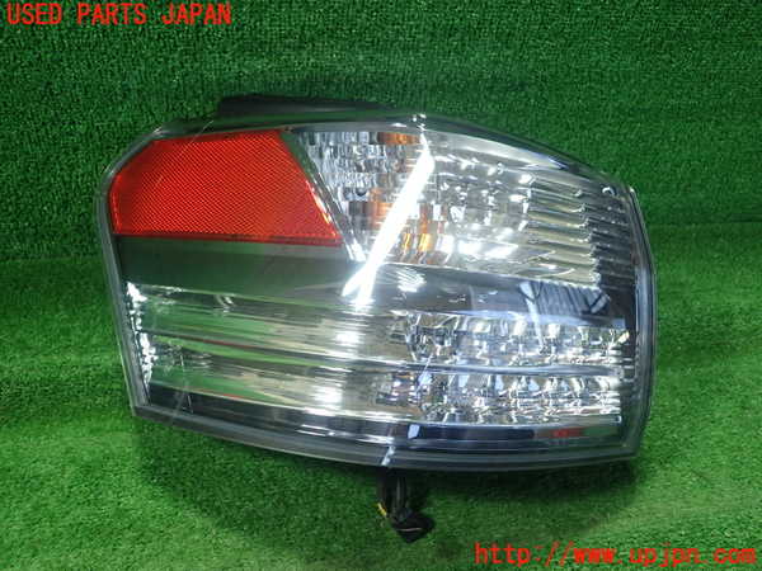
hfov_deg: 60.0
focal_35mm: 30
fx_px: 660
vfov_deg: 46.8
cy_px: 286
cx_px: 381
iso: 250
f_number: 2.3
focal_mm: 5.5
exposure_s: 1/125
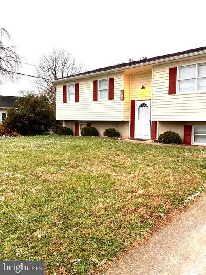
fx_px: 222
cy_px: 138
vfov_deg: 63.5
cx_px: 103
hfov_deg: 49.7
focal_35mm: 28
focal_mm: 3.99
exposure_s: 1/120
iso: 64
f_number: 1.8
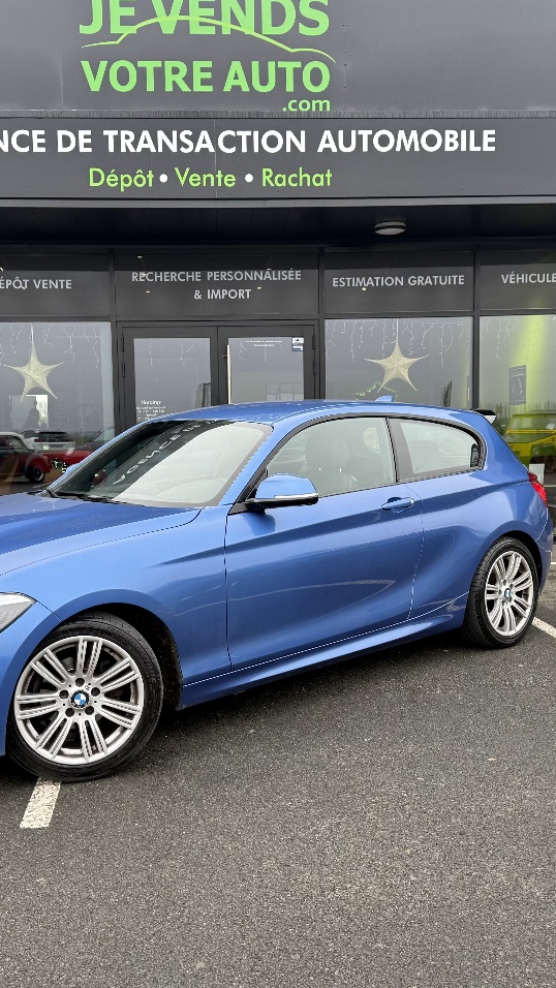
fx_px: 917
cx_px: 245
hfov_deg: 33.7
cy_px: 493
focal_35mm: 35
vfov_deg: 56.6
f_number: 1.78
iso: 80
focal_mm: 6.76
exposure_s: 1/226
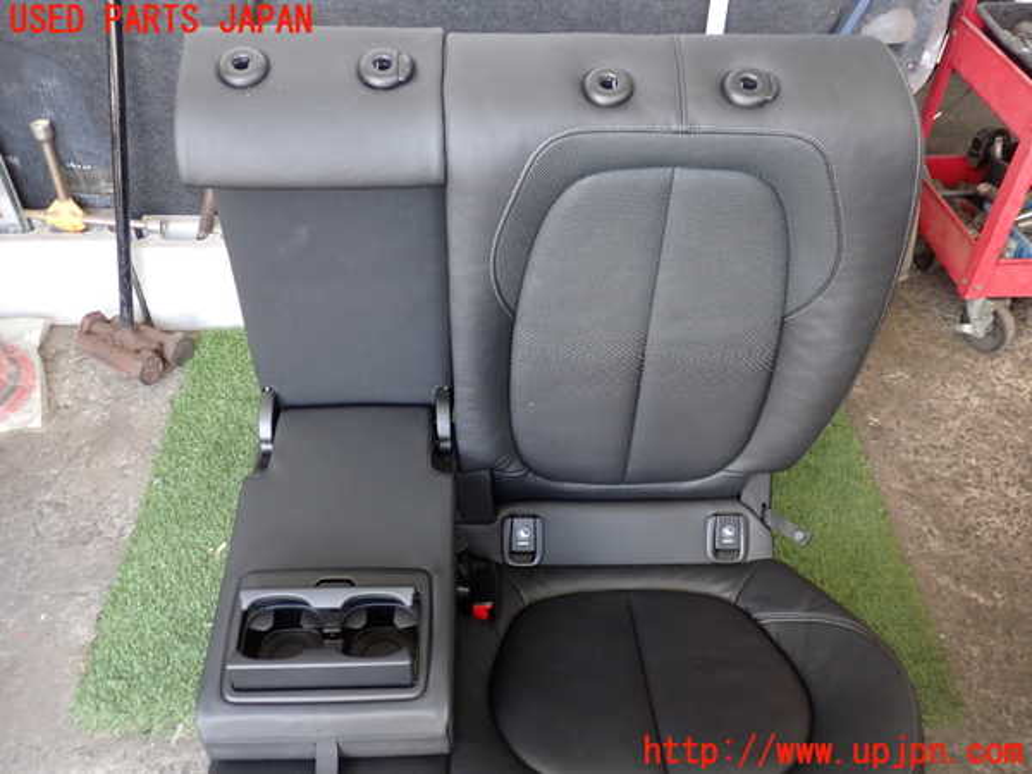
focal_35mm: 30
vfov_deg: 46.8
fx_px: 894
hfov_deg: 60.0
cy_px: 387
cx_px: 516
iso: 200
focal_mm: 5.4
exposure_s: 1/40
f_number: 2.3
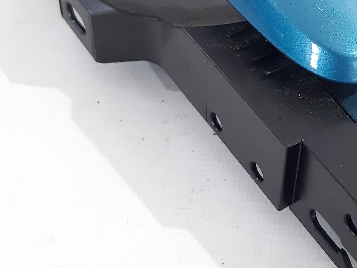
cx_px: 292
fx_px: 877
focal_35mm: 85
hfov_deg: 22.7
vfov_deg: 17.2
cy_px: 42
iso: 200
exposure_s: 1/50
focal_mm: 3.93
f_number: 1.7
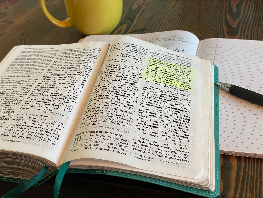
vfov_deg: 28.0
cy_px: 99
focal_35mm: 52
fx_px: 395
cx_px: 132
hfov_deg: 36.8
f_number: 2
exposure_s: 1/60
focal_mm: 6
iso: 200
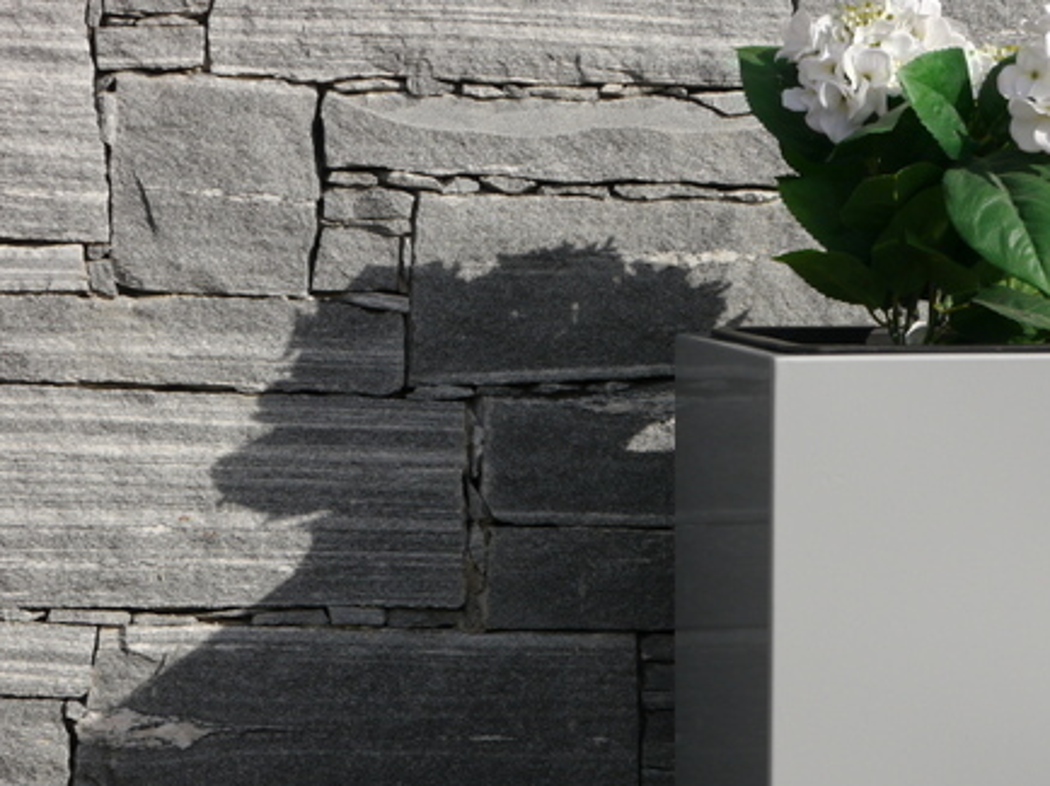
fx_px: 4699
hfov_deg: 12.7
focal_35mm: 155
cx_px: 675
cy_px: 638
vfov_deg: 9.5
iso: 160
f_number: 9
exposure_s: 1/500
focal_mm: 42
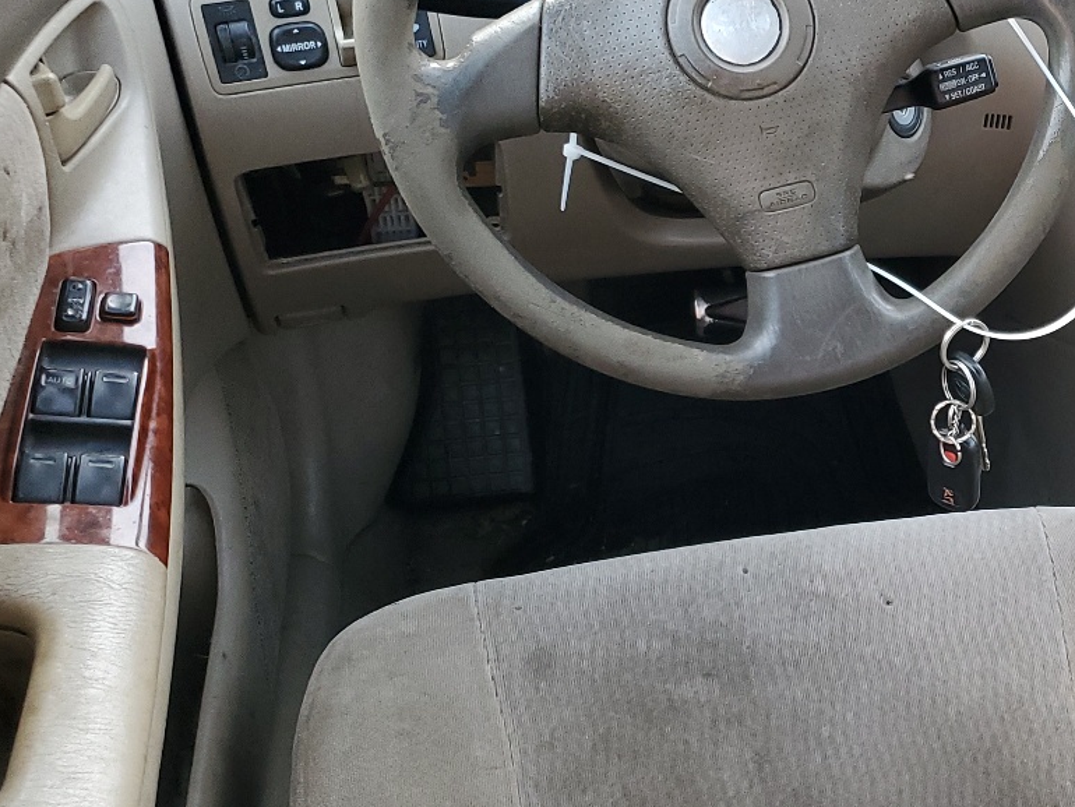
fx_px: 1677
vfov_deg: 27.0
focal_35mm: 54
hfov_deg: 33.2
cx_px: 1015
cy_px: 479
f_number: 1.5
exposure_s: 1/120
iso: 97
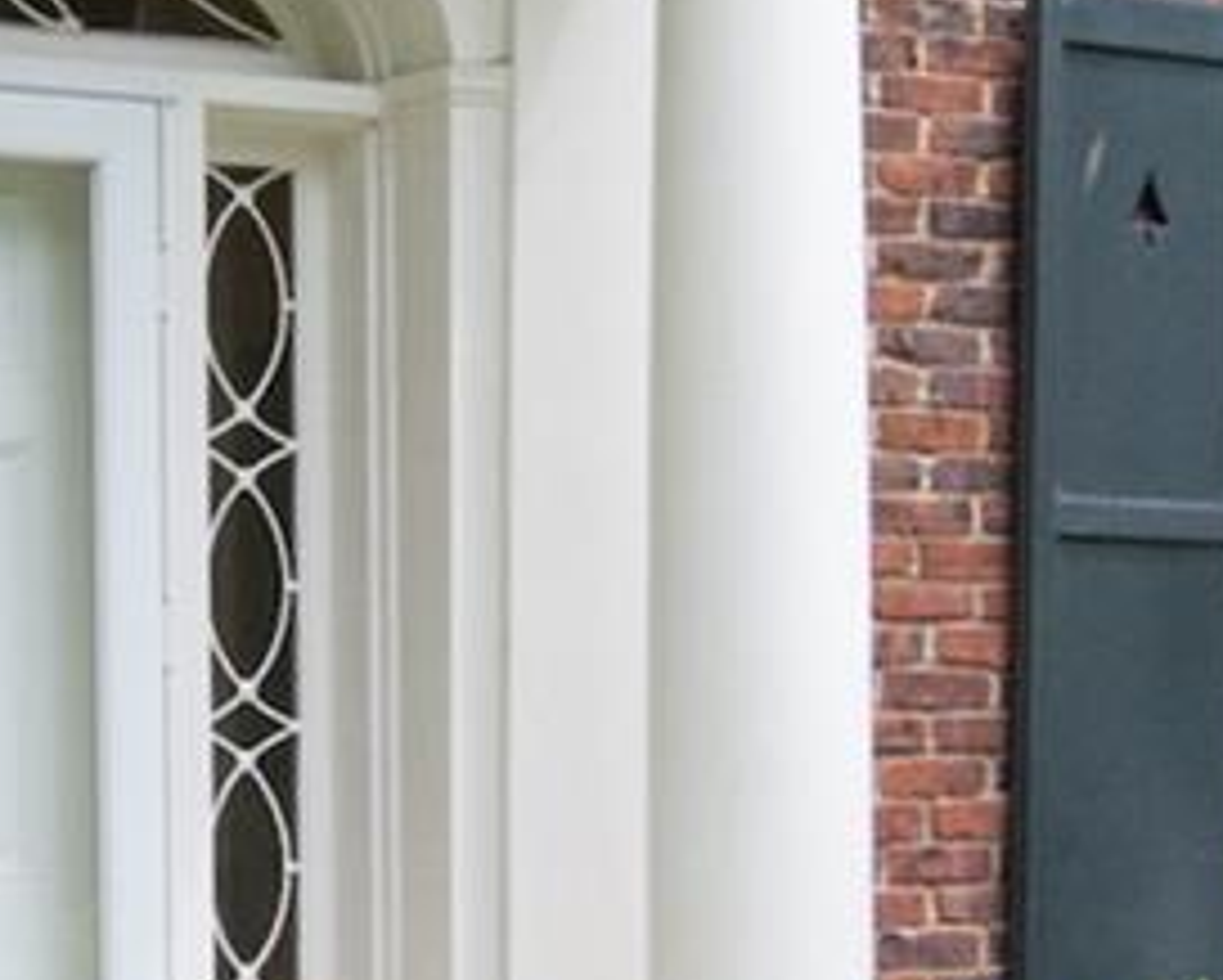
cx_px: 126
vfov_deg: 13.2
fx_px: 4221
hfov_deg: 16.3
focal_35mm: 117
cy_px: 519
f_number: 11
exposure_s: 1/250
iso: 640
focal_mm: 11
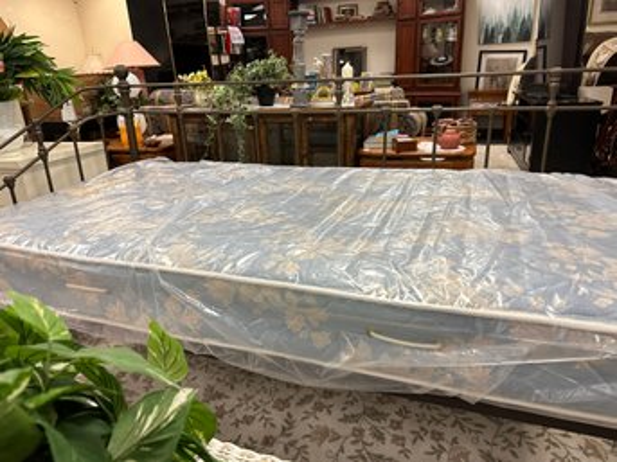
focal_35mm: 24
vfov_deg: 56.8
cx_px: 308
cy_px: 231
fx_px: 428
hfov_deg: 71.6
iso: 200
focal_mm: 6.86
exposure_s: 1/120
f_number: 1.78
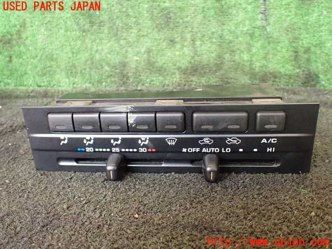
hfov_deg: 60.0
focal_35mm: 30
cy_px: 124
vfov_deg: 46.8
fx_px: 288
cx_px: 166
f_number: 2.3
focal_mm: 5.4
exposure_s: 1/125
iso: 800
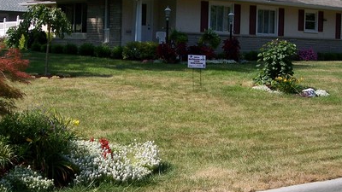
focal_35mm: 68
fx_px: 617
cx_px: 113
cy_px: 46
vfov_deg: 17.6
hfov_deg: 30.8
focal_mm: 8
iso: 100
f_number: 4
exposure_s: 1/750
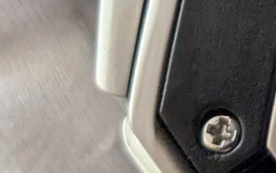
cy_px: -50
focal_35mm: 282
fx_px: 2122
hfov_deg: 7.3
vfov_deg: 4.6
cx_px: 379
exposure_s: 1/608
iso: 692
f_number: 1.85
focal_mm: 6.81
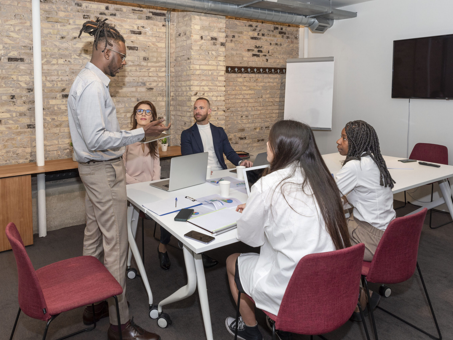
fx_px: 340
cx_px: 205
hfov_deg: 67.2
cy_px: 170
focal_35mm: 26
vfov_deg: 53.1
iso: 500
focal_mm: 24
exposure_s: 1/200
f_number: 7.1
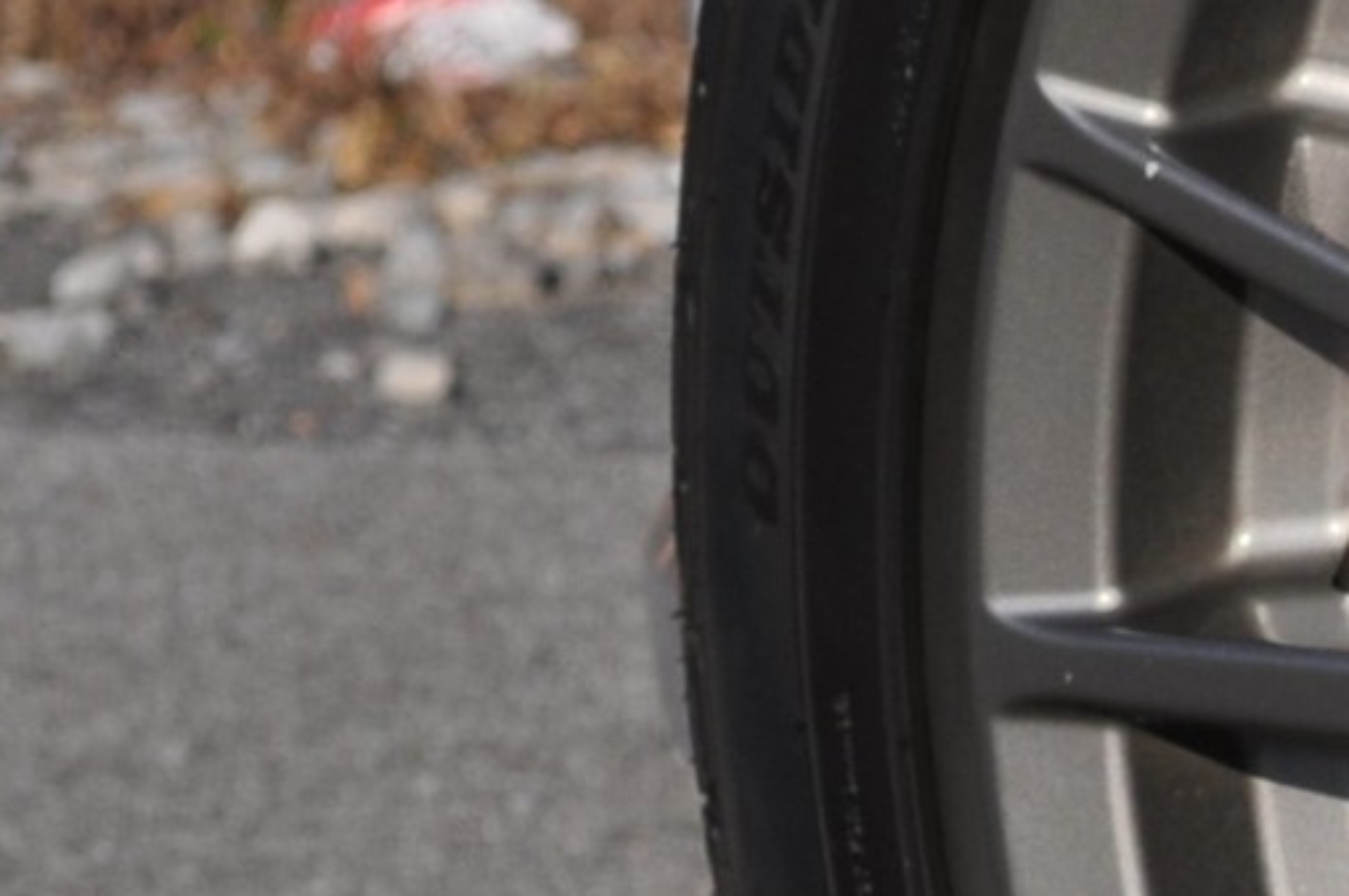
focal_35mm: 405
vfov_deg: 3.4
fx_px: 15174
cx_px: 2944
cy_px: -7
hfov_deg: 5.0
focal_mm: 55
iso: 200
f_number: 11
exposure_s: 1/500
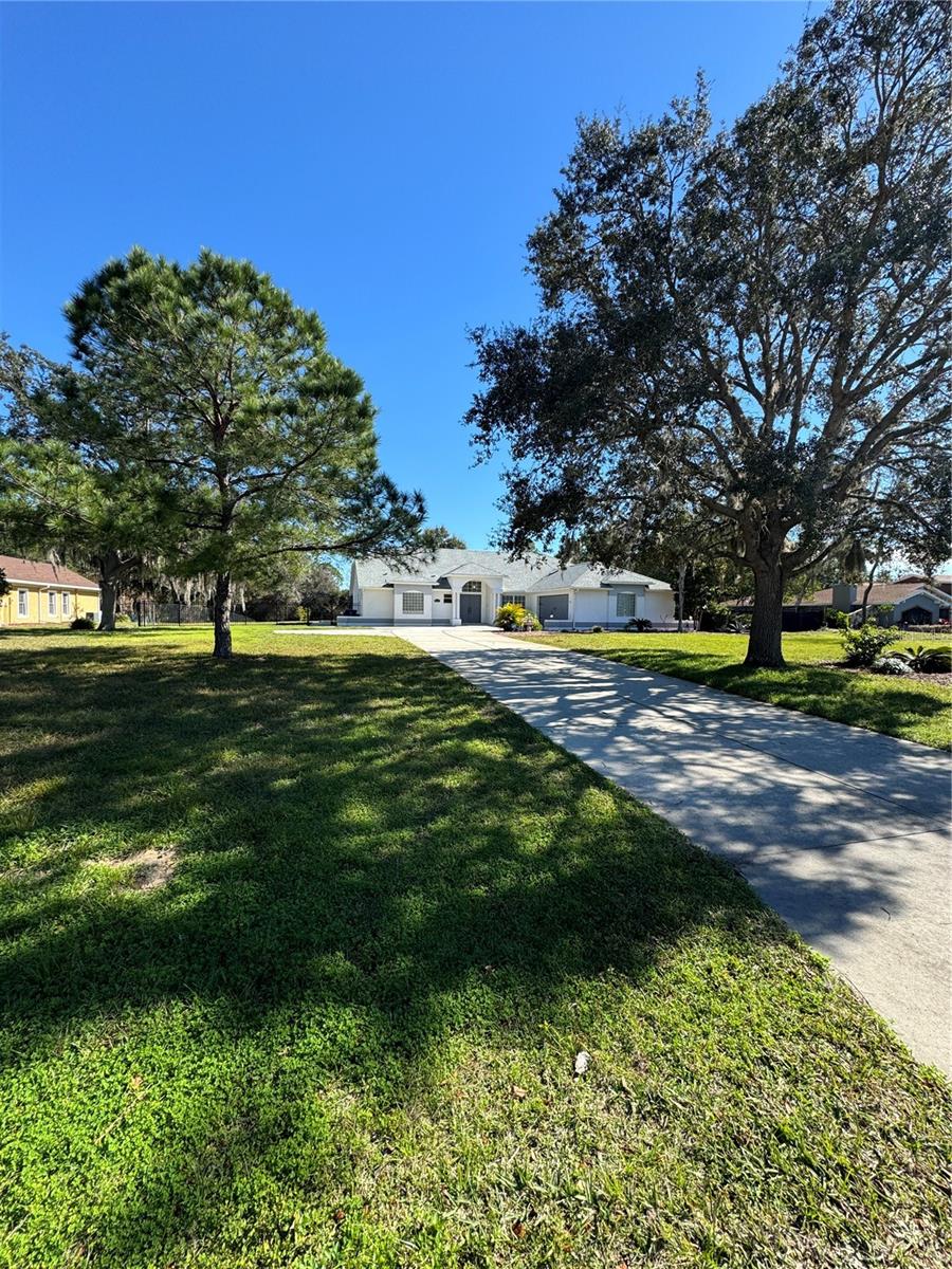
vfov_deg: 102.1
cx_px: 476
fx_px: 513
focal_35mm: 14
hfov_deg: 85.7
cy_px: 634
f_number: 2.2
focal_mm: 2.22
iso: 40
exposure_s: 1/821
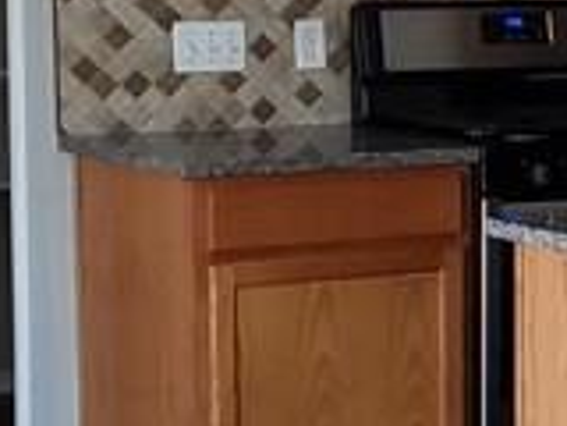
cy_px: 209
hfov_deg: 10.4
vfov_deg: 8.9
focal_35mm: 166
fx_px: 2719
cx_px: 1315
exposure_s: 1/120
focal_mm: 4.3
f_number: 1.5
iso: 100
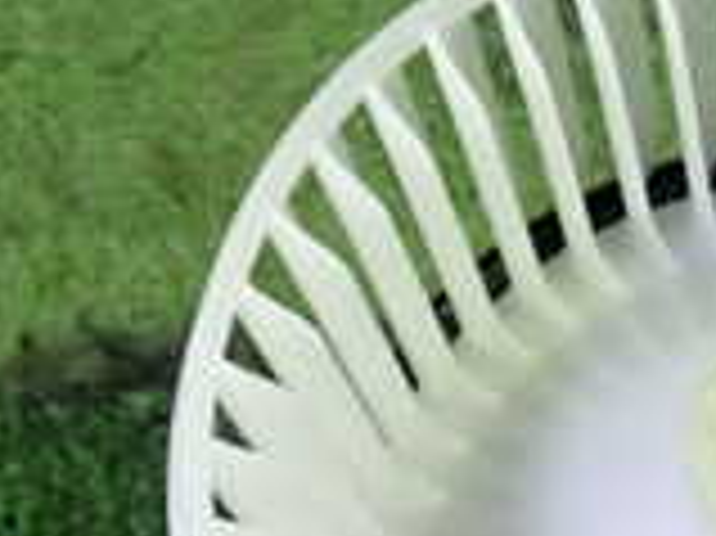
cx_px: 869
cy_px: 685
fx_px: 2501
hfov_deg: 15.7
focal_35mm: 121
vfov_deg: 11.9
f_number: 2.4
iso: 400
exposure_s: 1/30
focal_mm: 5.79
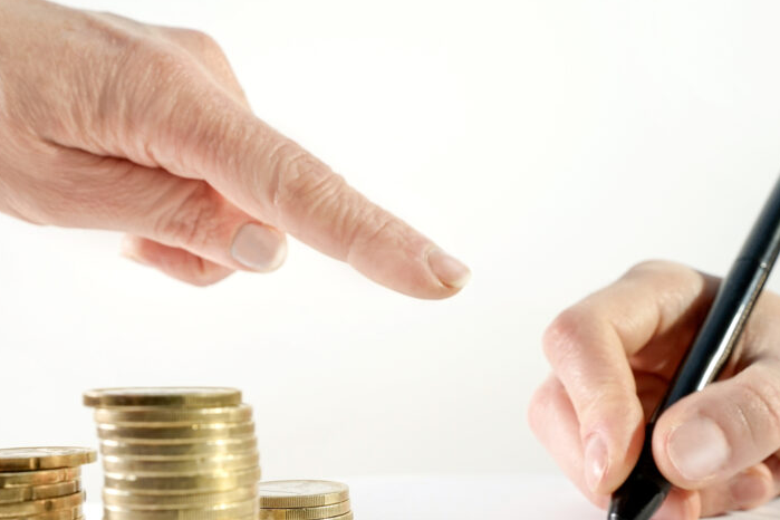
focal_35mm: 41
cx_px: 421
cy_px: 357
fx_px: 888
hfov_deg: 47.4
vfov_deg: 32.3
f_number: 9
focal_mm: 28
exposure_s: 1/80
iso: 640
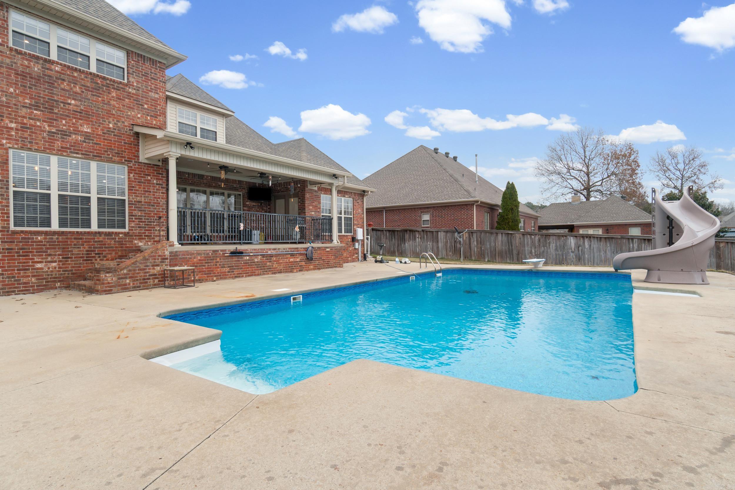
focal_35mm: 18
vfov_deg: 67.4
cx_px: 368
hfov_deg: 90.0
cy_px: 245
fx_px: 367
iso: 250
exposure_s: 1/40
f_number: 9
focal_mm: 12
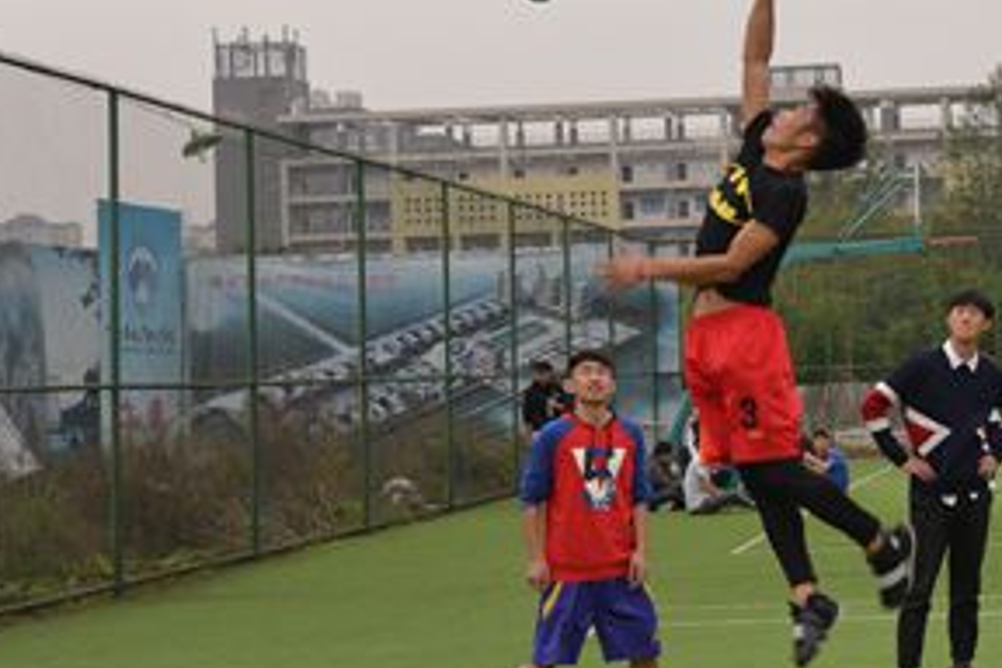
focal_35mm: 75
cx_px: 964
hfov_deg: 25.8
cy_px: 249
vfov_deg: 18.2
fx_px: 2087
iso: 100
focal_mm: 36
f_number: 7.1
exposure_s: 1/200
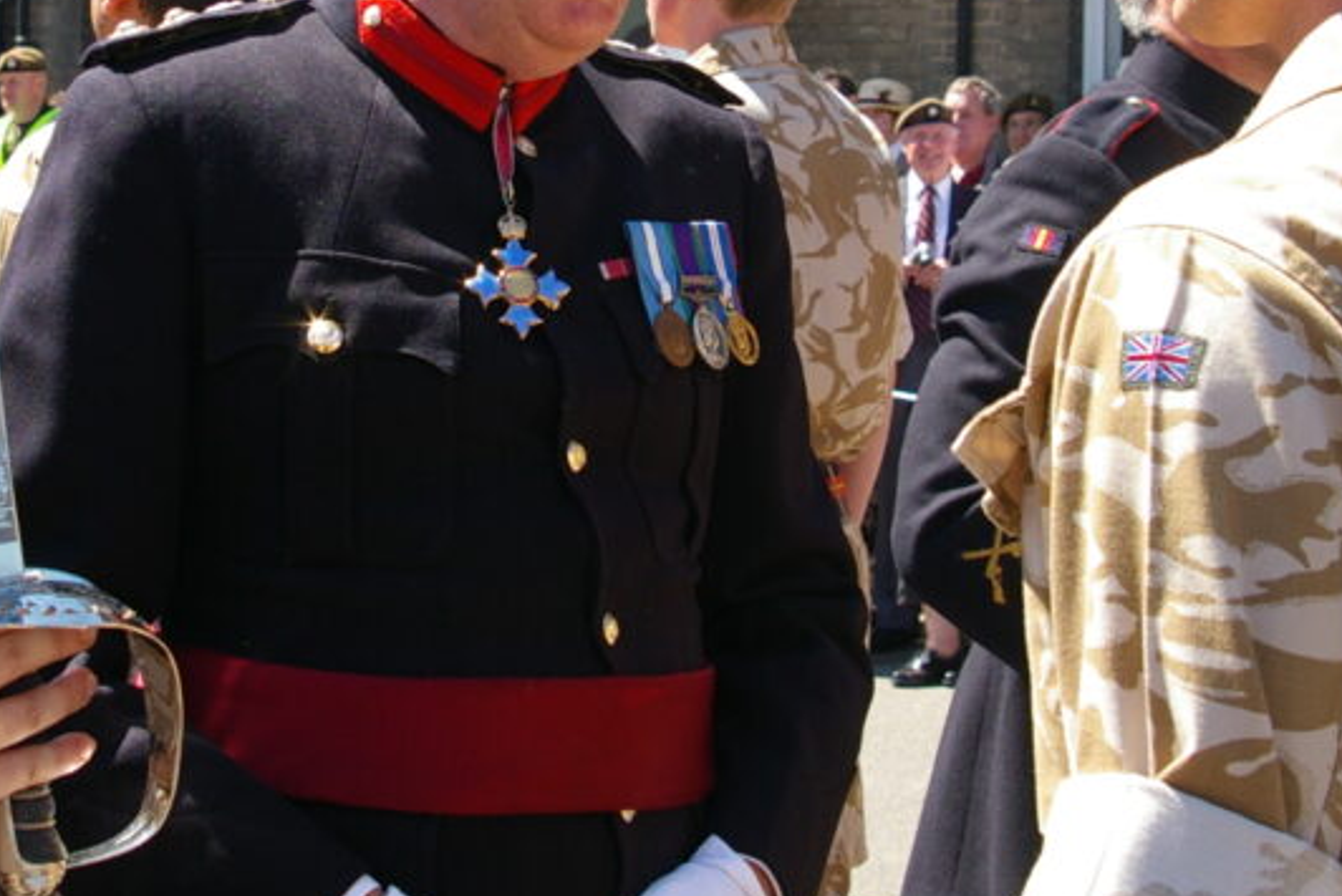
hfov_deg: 23.1
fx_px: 3281
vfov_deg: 15.4
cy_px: 83
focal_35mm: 88
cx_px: 497
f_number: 6.7
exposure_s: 1/180
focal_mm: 26
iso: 200
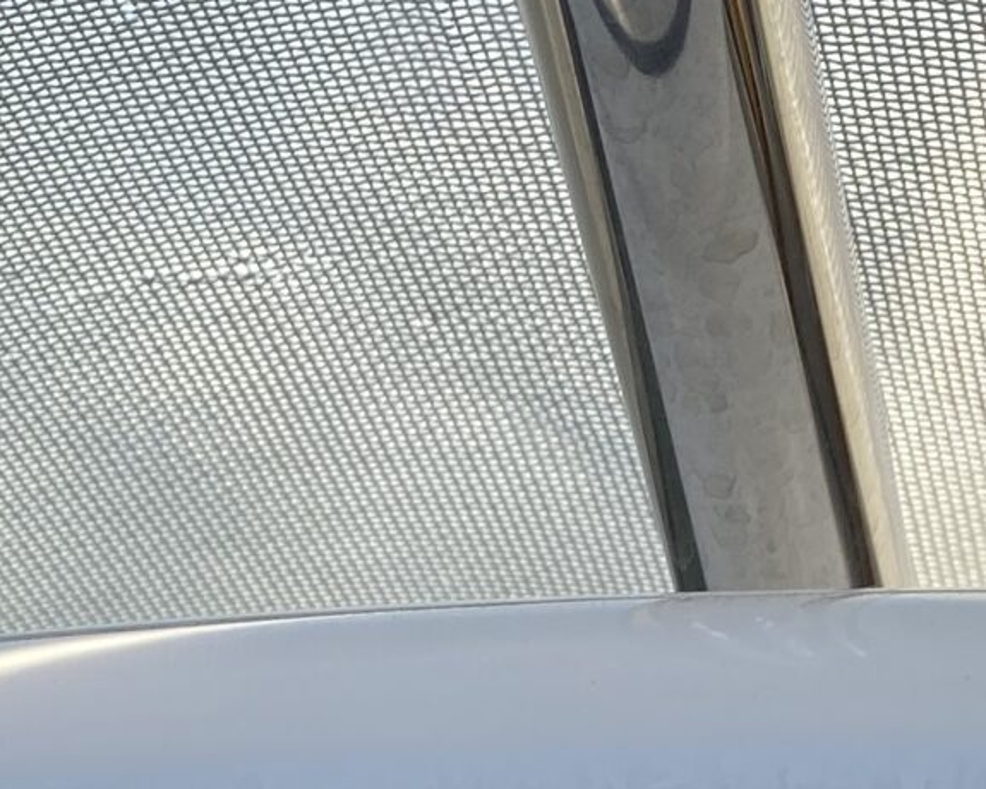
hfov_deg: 17.0
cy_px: 1683
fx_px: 3298
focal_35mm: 113
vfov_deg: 11.9
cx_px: 629
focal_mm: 4.25
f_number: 1.8
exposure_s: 1/793
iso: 32
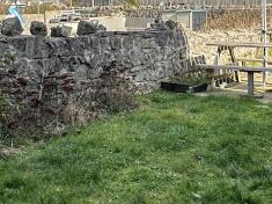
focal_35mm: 61
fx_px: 479
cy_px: 22
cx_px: 113
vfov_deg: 23.4
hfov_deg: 31.6
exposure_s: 1/284
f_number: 2.2
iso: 40
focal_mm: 2.22
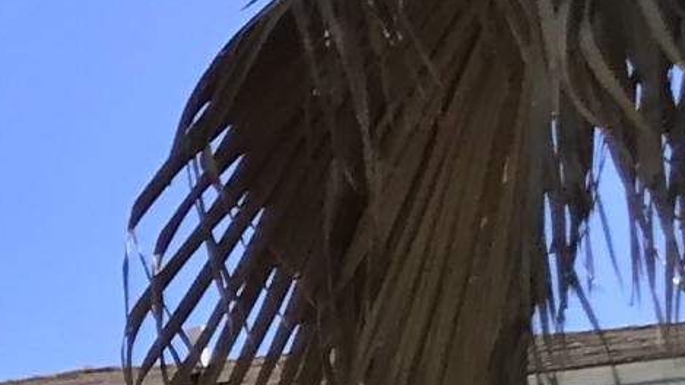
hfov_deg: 10.0
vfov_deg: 5.4
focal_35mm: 195
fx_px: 3542
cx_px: -795
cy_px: 1611
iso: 20
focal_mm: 3.99
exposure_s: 1/1330
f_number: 1.8
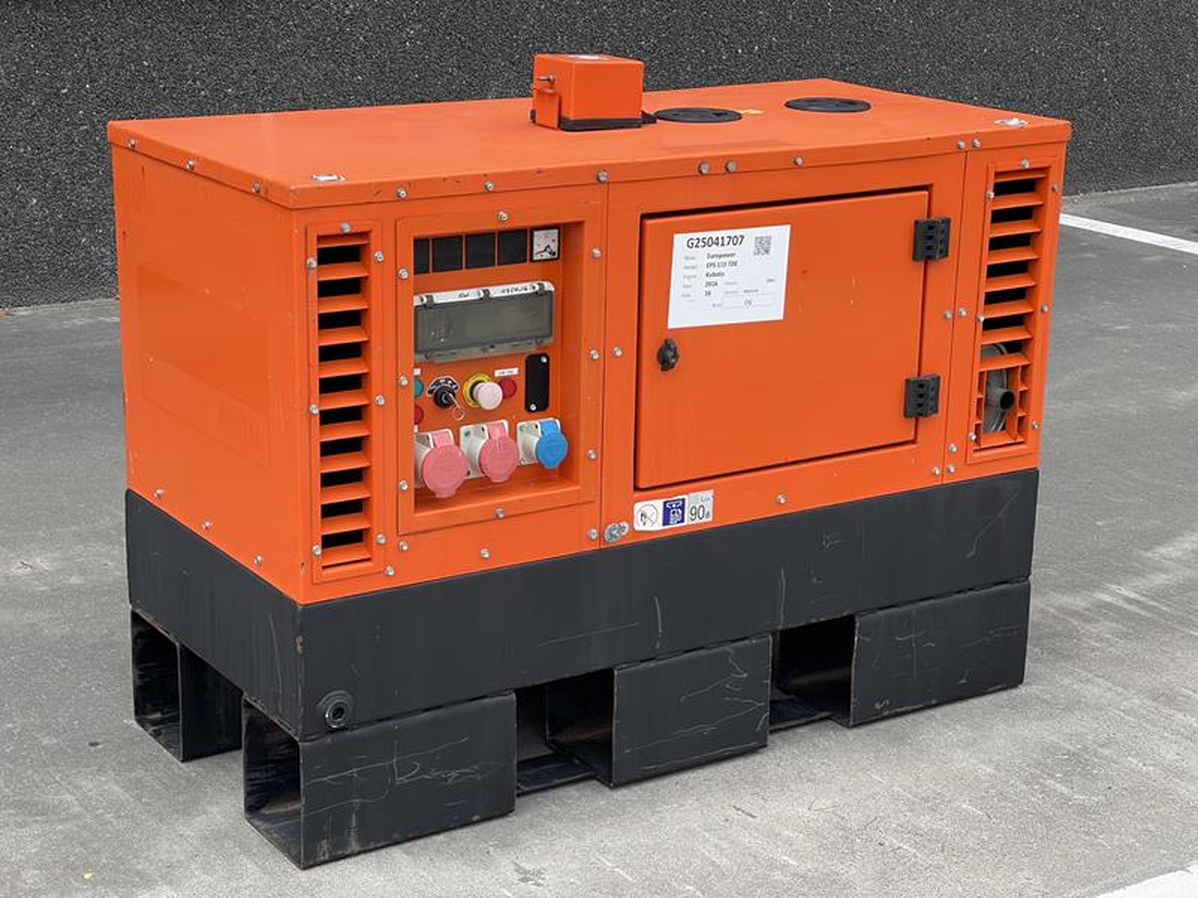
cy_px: 449
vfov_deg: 22.9
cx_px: 599
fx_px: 2215
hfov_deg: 30.3
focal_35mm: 64
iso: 20
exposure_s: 1/316
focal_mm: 7.5
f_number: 2.2
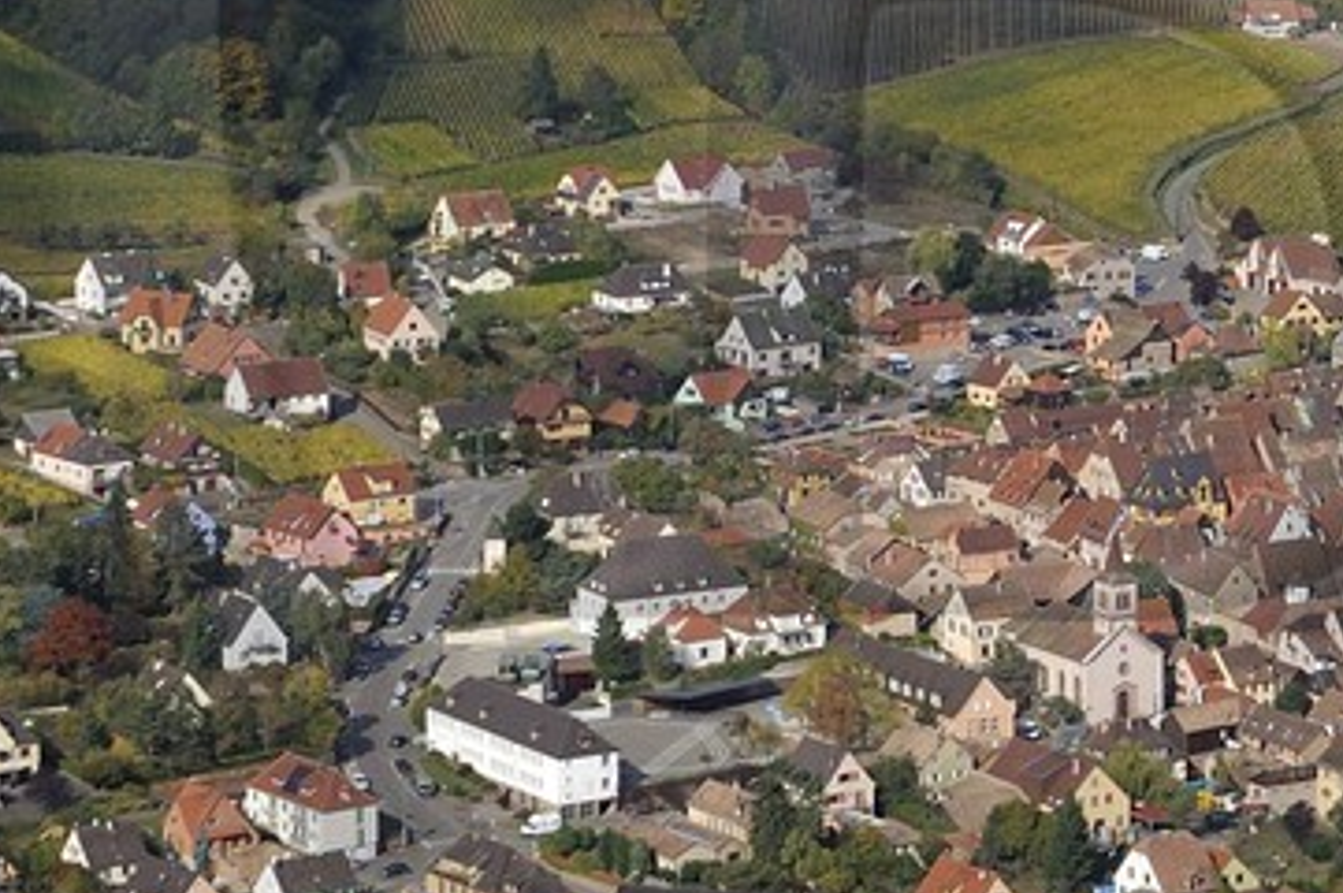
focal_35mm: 186
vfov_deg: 7.3
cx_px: 1585
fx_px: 6932
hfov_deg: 10.9
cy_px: 11
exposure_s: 1/640
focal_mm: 42
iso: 200
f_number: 9
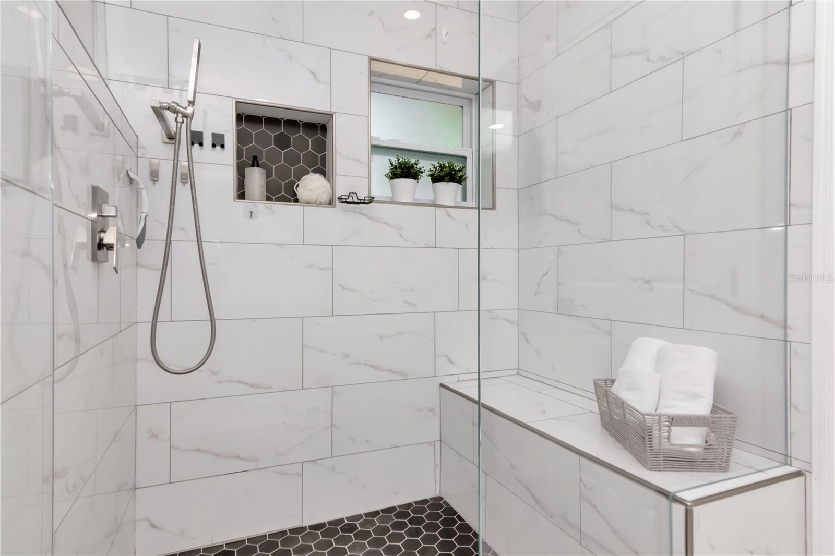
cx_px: 418
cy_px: 278
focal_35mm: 20
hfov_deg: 85.4
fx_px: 452
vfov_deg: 63.2
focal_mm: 13
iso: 800
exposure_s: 1/100
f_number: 16
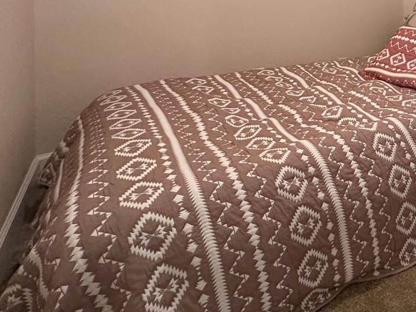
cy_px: -15
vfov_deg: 38.1
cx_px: 442
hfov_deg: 45.1
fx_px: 385
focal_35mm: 32
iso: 640
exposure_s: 1/60
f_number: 2.2
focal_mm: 2.22
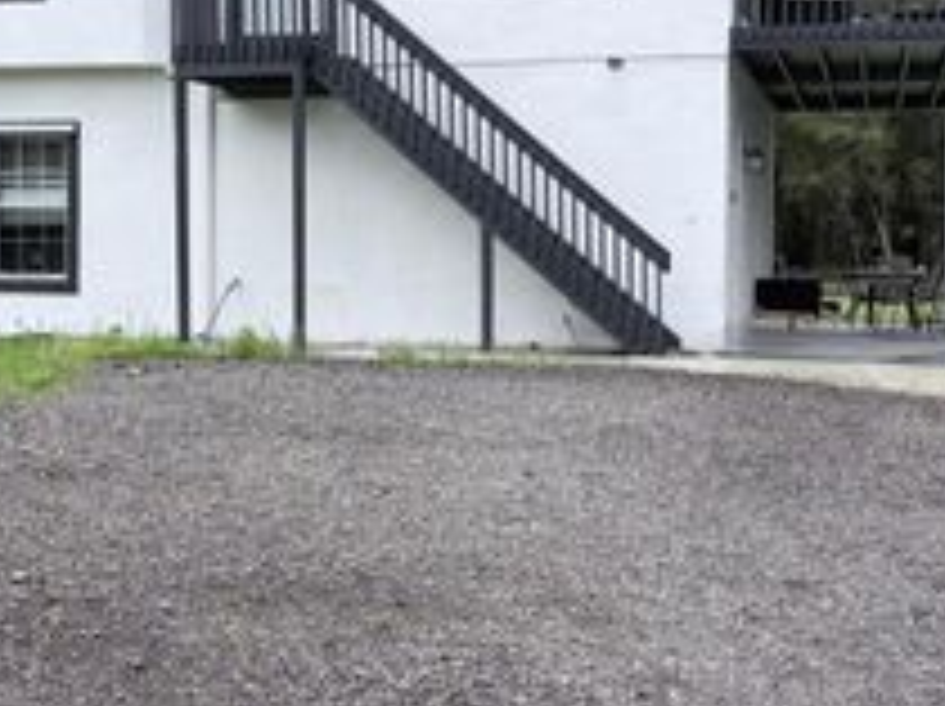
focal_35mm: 62
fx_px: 1691
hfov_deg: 31.2
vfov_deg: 23.6
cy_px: 277
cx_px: 405
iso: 50
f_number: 1.6
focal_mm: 5.96
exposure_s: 1/1953
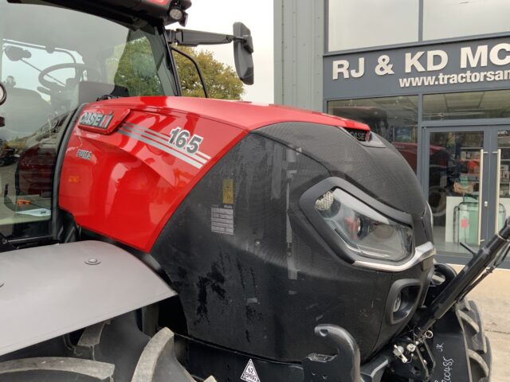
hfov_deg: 61.7
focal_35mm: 29
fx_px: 427
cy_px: 191
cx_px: 255
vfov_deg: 48.2
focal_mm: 3
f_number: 1.8
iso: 64
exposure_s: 1/95
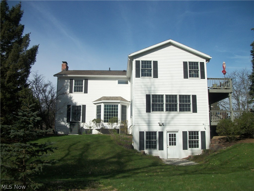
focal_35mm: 32
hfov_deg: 56.8
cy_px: 96
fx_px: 235
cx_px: 127
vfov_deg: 44.2
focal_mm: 5.7
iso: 80
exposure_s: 1/250
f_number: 8.8
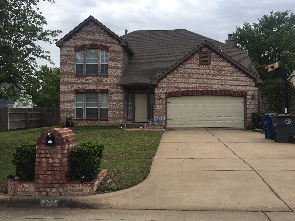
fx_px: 247
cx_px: 148
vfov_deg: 48.2
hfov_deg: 61.7
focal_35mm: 29
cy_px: 110
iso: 32
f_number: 2.2
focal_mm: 4.15
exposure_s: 1/2326
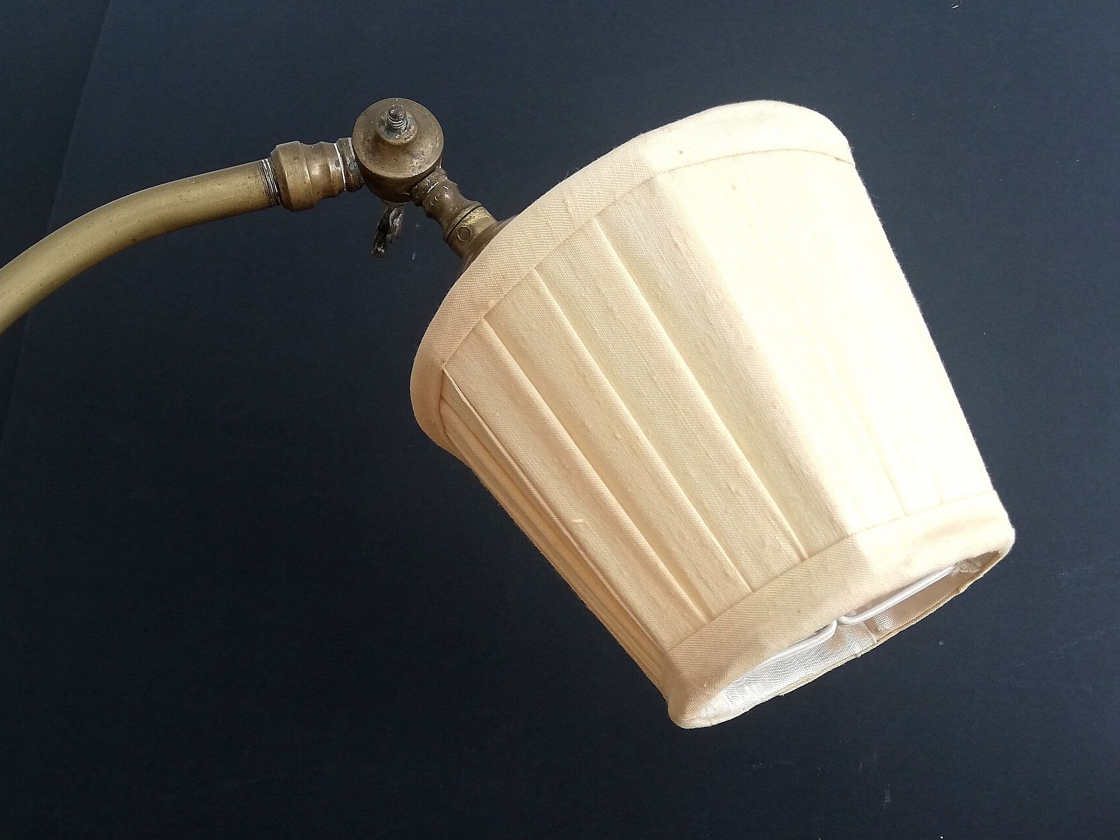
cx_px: 453
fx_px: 1132
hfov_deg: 52.3
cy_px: 563
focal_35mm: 35
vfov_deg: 40.2
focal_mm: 3.81
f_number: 2.2
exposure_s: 1/50
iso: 80
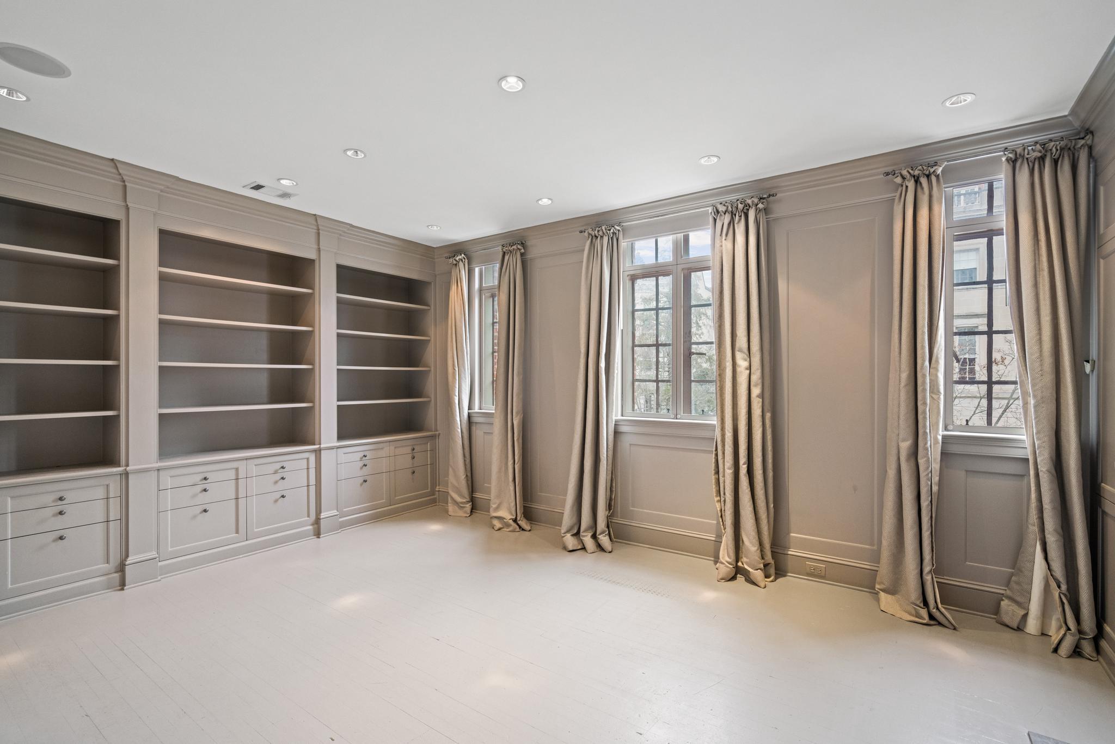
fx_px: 496
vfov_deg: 73.8
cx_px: 558
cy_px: 372
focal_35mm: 16
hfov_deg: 96.7
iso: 1000
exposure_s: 1/8
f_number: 4
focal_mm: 16
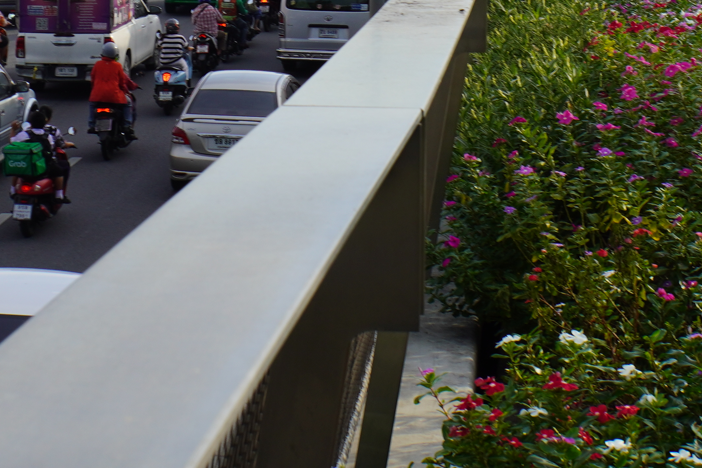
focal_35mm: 101
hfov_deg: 20.2
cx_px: 244
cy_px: -165
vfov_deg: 13.0
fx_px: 1969
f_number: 9
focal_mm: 24
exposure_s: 1/125
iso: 100
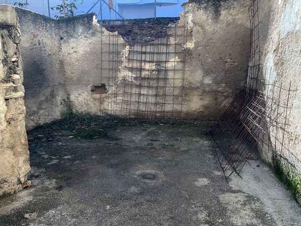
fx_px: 261
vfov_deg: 46.7
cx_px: 142
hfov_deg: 59.9
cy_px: 121
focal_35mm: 30
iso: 32
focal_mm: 5.1
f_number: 1.6
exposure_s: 1/1163
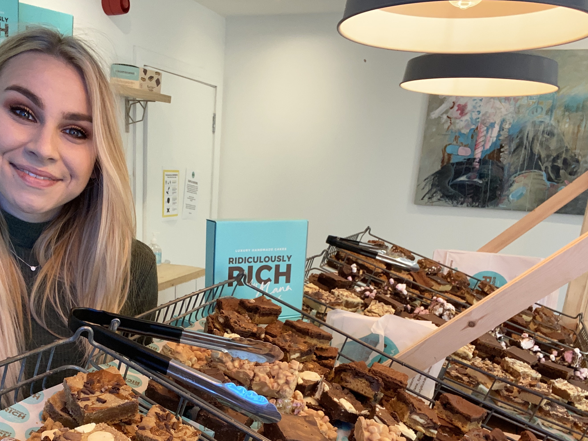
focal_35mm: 35
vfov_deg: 39.5
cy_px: 334
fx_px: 594
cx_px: 228
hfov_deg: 52.2
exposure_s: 1/60
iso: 100
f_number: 2.2
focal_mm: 2.71
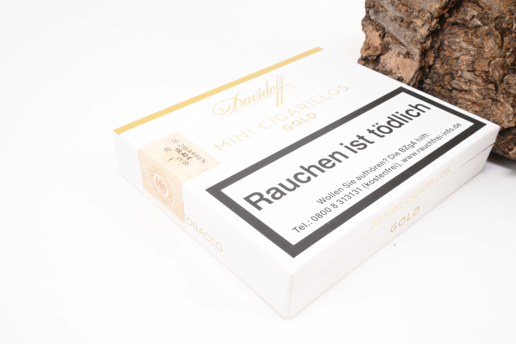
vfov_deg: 37.6
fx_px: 506
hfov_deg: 54.1
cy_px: 183
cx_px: 270
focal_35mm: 35
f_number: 22
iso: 640
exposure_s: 1/15
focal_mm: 21.5
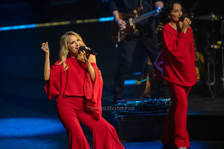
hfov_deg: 6.9
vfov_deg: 4.6
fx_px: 1865
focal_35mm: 300
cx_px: 112
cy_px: 74
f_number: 2.8
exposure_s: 1/800
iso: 2500
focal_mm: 300
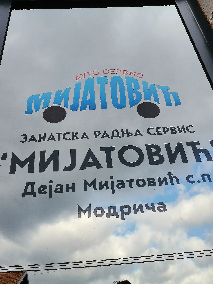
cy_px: 142
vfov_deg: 52.6
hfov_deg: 40.7
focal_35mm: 35
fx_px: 287
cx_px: 106
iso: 50
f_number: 1.8
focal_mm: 4.75
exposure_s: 1/371
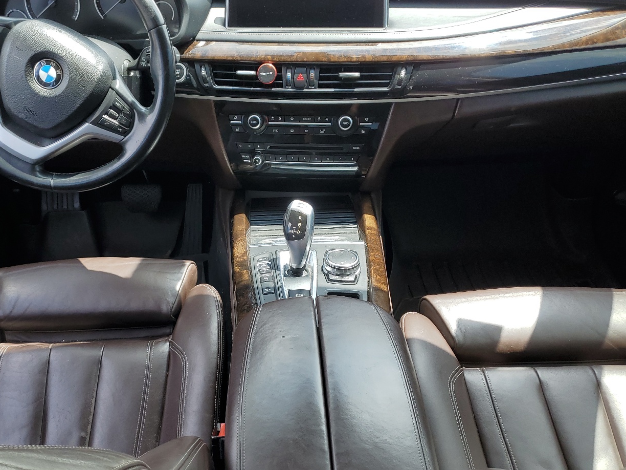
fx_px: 615
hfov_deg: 53.6
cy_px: 247
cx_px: 251
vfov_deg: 41.8
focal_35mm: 34
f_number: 1.5
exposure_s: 1/526
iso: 50
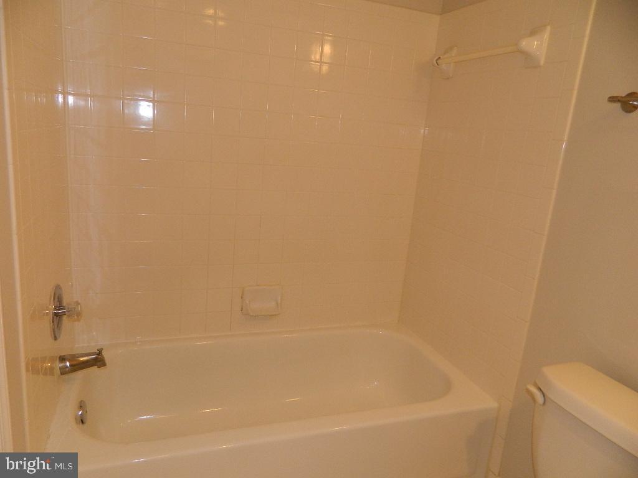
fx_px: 461
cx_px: 319
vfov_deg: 54.9
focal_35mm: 25
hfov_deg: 69.4
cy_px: 239
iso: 200
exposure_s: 1/50
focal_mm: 4.5
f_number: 3.1
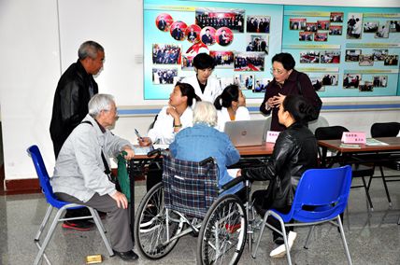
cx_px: 200
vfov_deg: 34.1
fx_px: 433
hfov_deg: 49.6
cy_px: 132
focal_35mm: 39
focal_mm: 26
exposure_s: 1/60
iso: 400
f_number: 4
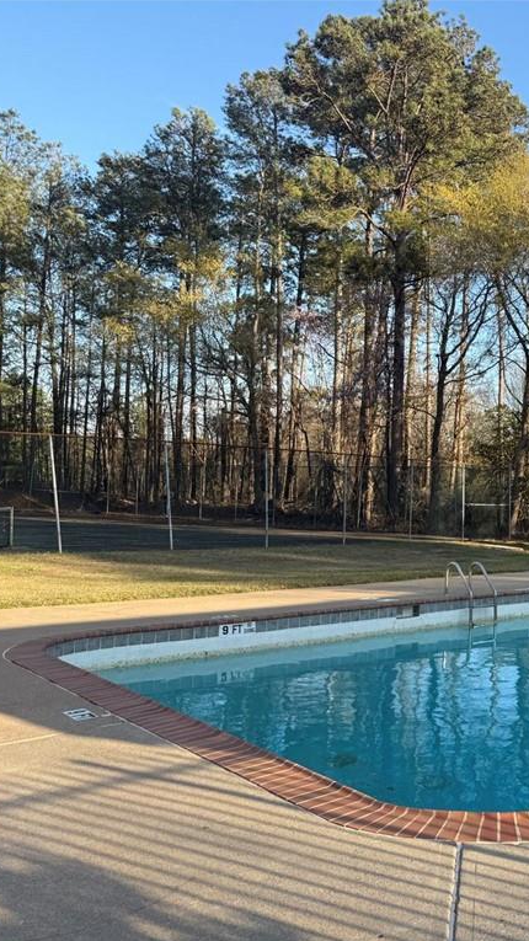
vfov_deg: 56.6
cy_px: 471
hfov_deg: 30.8
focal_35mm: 35
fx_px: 873
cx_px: 554
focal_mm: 6.76
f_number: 1.78
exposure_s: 1/1230
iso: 80
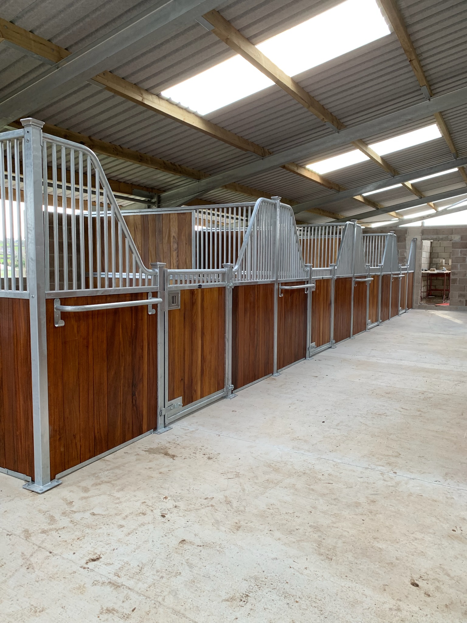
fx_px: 468
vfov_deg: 67.3
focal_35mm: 26
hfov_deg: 53.1
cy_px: 312
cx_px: 234
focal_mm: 4.25
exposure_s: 1/95
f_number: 1.8
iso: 100
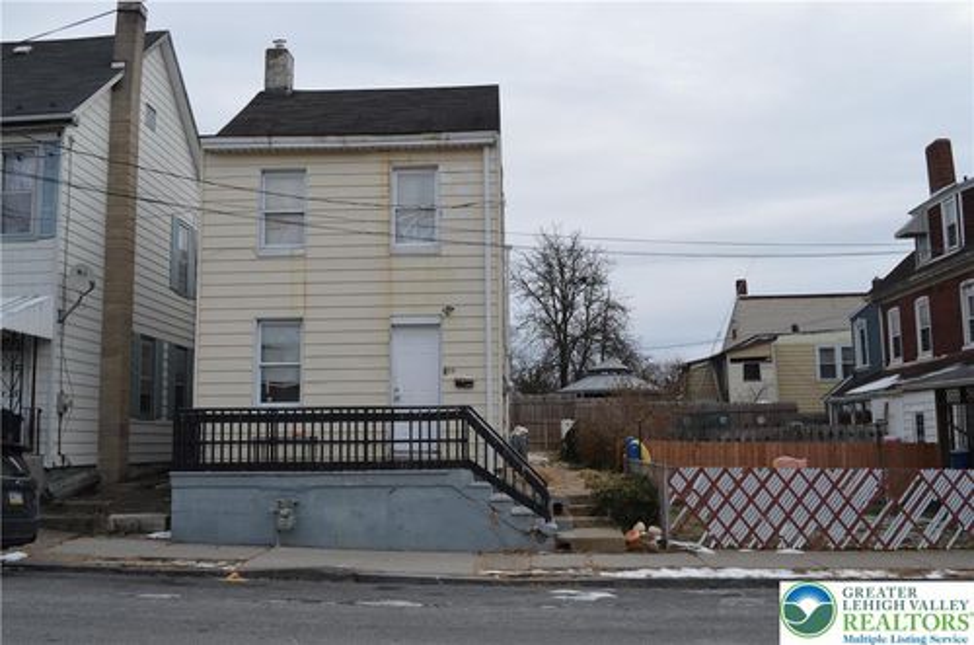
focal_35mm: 33
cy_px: 322
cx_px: 487
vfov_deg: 39.8
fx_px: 891
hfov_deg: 57.3
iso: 160
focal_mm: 22
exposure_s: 1/250
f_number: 8
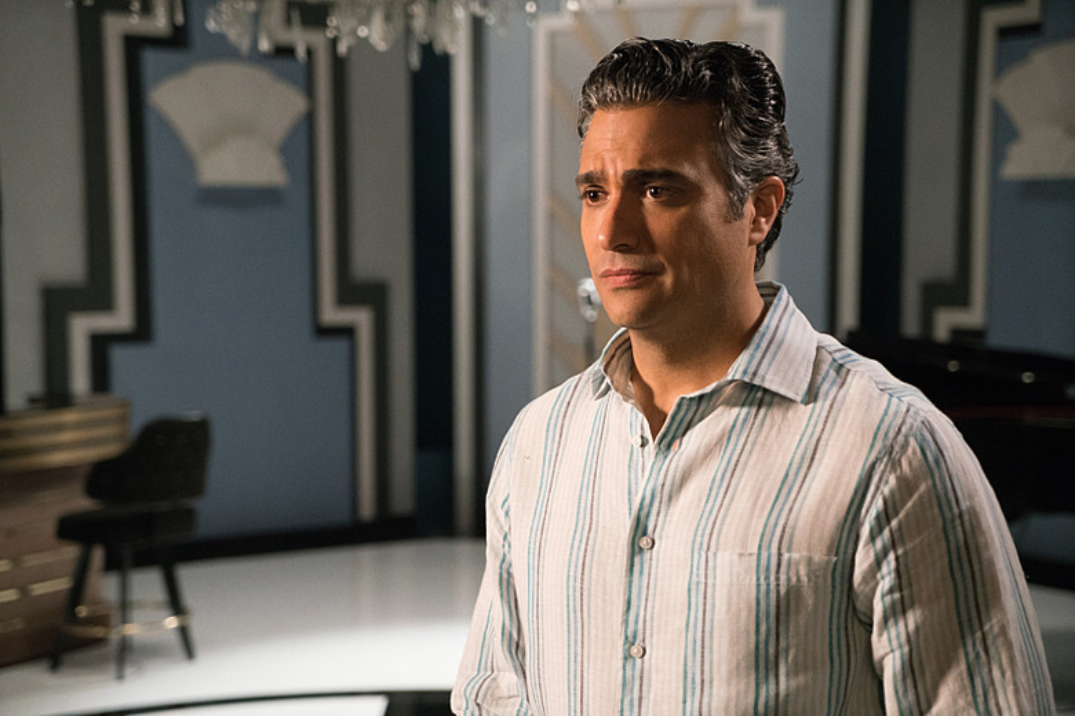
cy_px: 358
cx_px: 538
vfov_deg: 19.5
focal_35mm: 70
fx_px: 2090
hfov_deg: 28.8
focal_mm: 70
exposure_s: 1/80
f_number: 4
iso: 6400
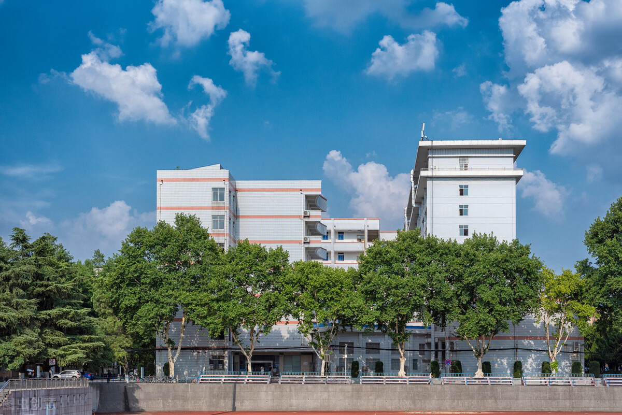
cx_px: 311
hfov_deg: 39.6
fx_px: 864
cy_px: 208
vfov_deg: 27.0
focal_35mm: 50
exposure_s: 1/1600
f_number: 7.1
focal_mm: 50
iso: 200
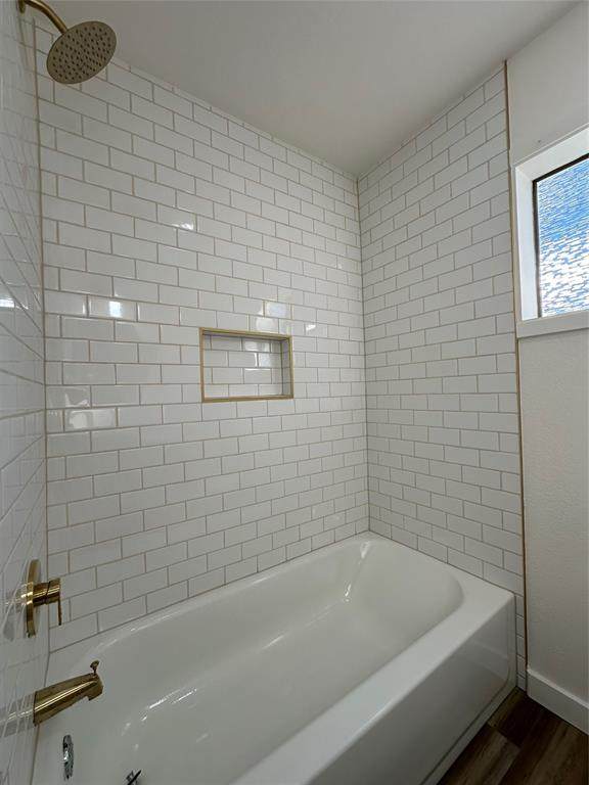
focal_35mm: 14
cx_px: 294
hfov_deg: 85.7
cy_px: 392
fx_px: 318
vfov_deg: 102.1
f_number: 2.2
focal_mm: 2.22
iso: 40
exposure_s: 1/219
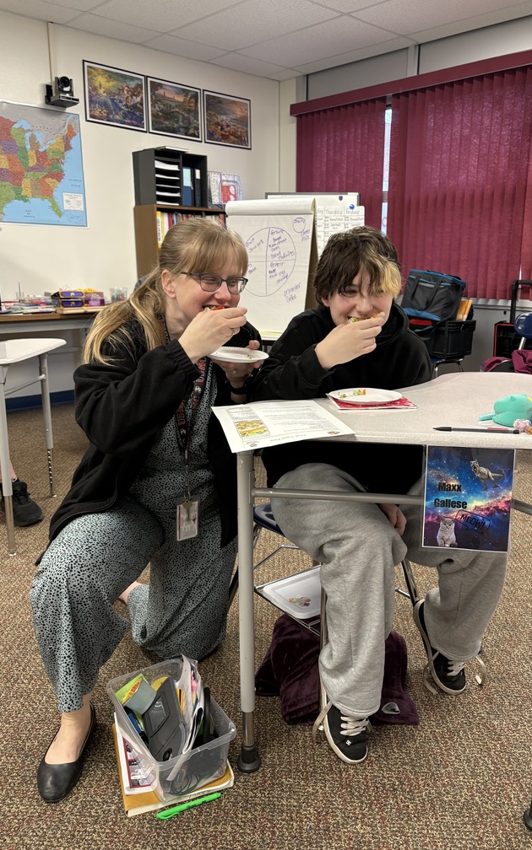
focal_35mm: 28
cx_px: 307
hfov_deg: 44.4
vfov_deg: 66.5
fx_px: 650
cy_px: 422
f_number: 1.6
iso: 160
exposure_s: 1/60
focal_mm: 5.96
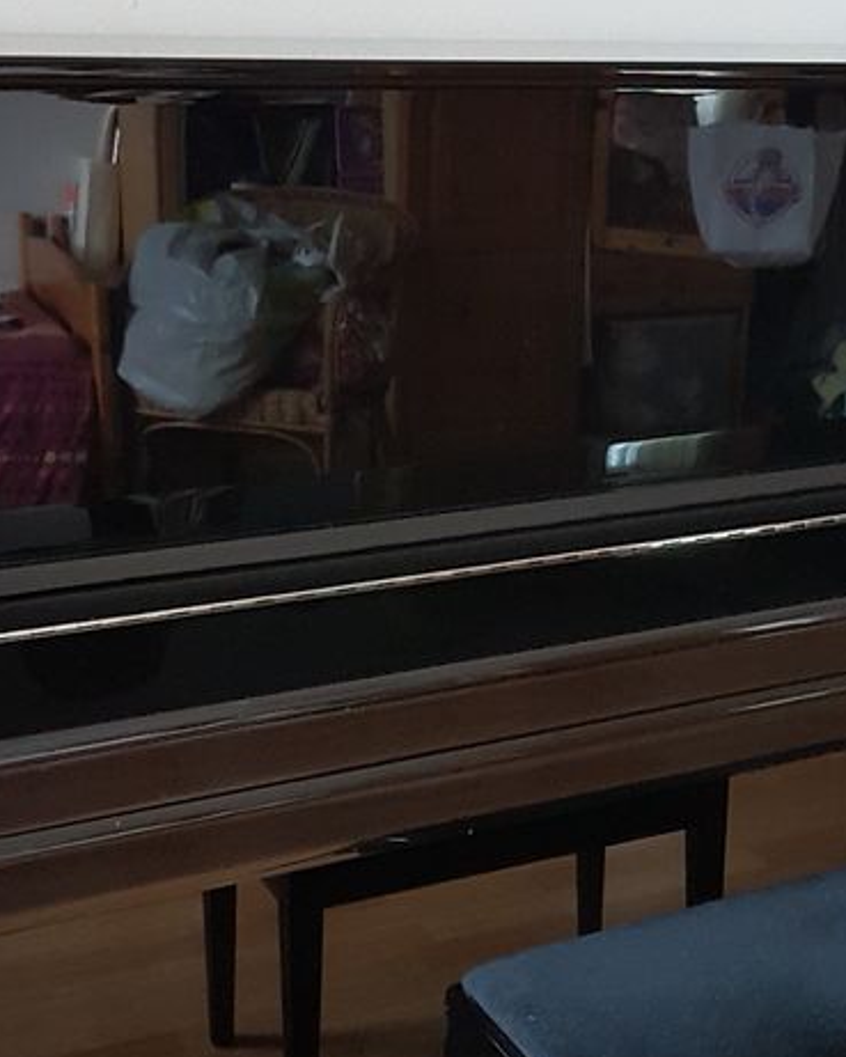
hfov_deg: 27.4
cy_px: 514
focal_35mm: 55
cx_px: 585
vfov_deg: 34.1
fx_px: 1721
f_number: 1.7
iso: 200
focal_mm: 4.2
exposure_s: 1/20
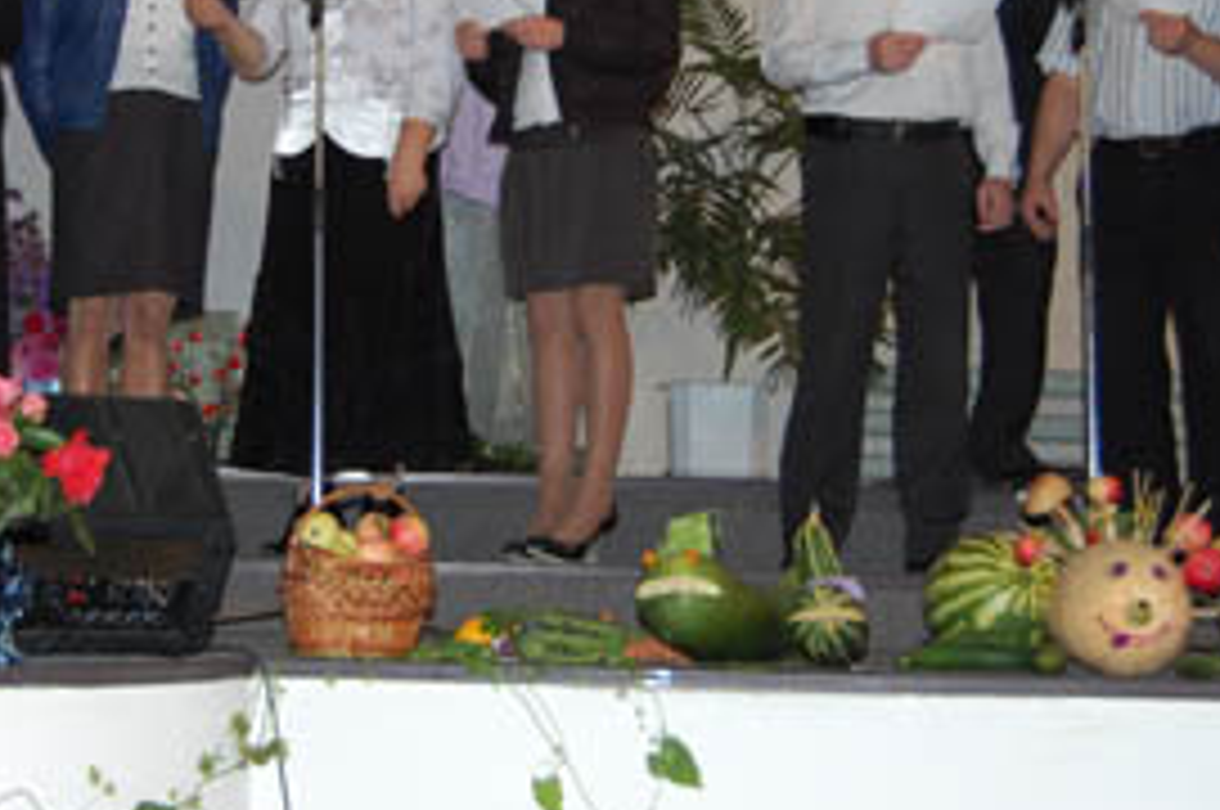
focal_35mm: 83
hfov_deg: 24.4
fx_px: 2809
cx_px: 464
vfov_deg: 16.3
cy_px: 144
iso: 400
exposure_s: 1/60
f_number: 4.2
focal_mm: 30
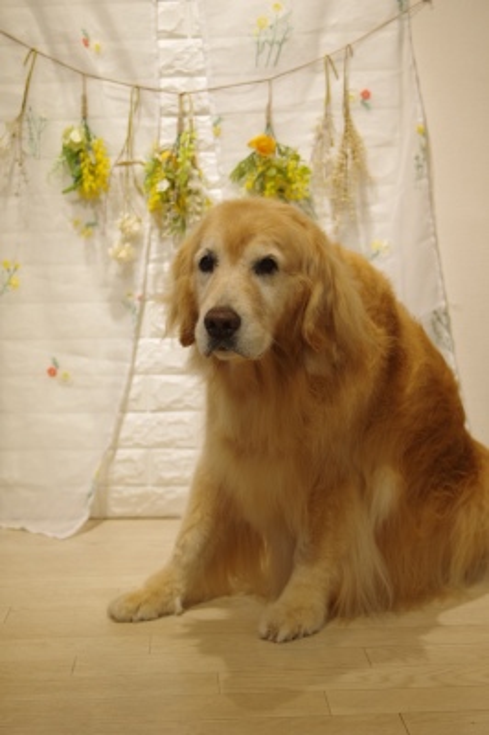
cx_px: 244
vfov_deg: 35.1
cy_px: 368
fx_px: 1163
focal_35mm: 57
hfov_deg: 23.7
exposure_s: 1/125
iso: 250
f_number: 3.2
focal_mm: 38
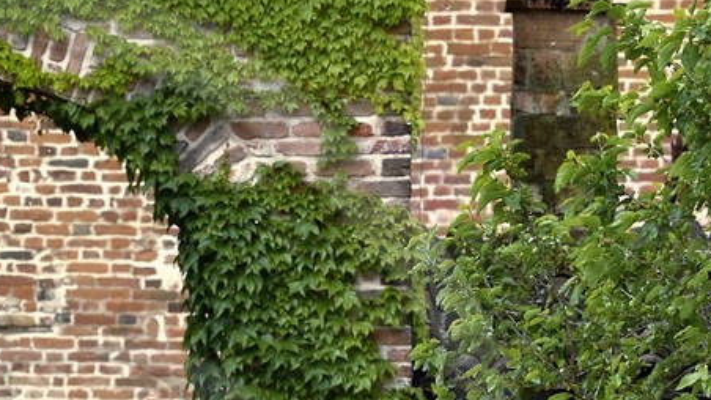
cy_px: 609
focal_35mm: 741
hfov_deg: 2.9
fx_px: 13967
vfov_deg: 1.6
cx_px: -98
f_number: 10
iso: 400
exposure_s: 1/500
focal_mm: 200
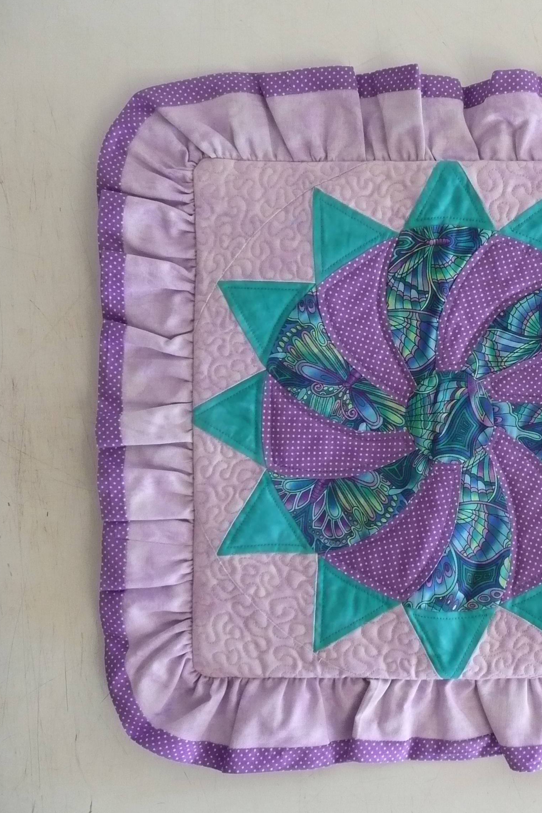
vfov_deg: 49.6
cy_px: 406
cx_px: 455
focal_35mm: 39
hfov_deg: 33.0
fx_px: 881
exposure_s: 1/30
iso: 250
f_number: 3.3
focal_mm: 4.6
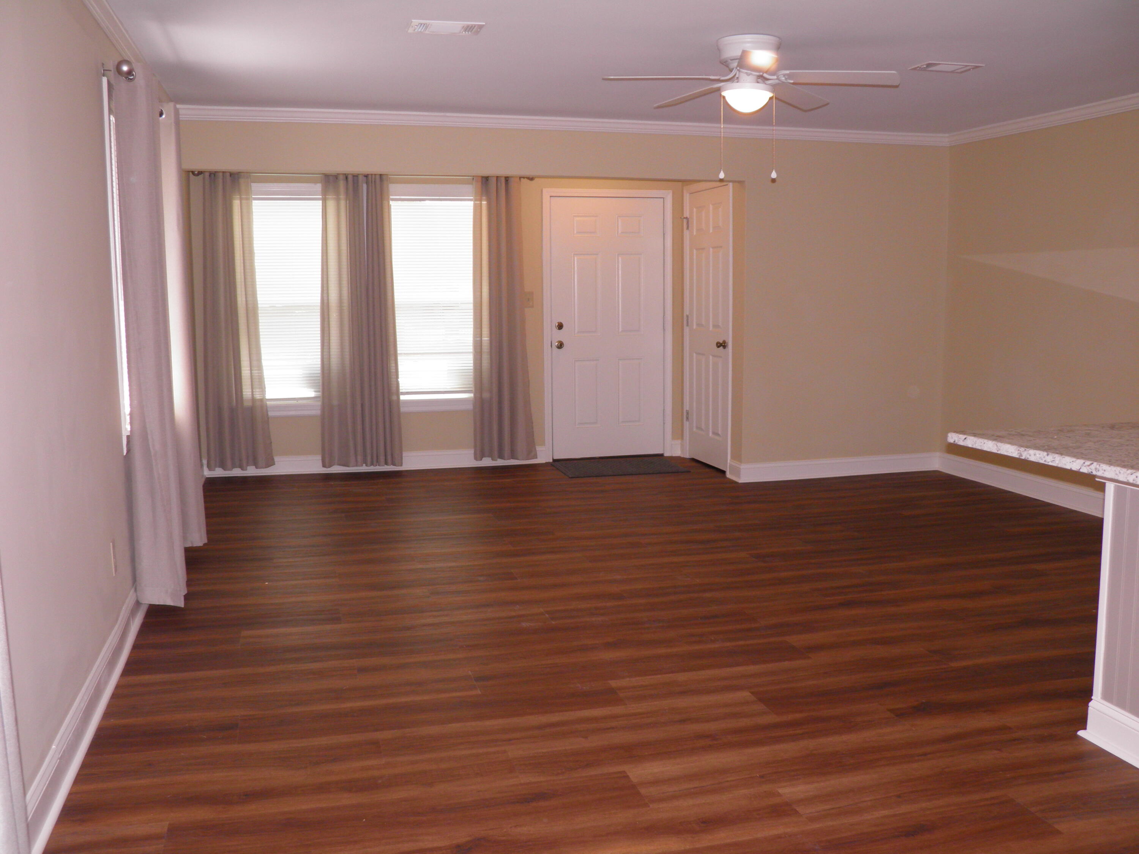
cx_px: 570
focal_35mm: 30
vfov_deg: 46.8
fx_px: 987
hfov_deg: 60.0
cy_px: 427
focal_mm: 5.5
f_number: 3
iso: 100
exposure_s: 1/40
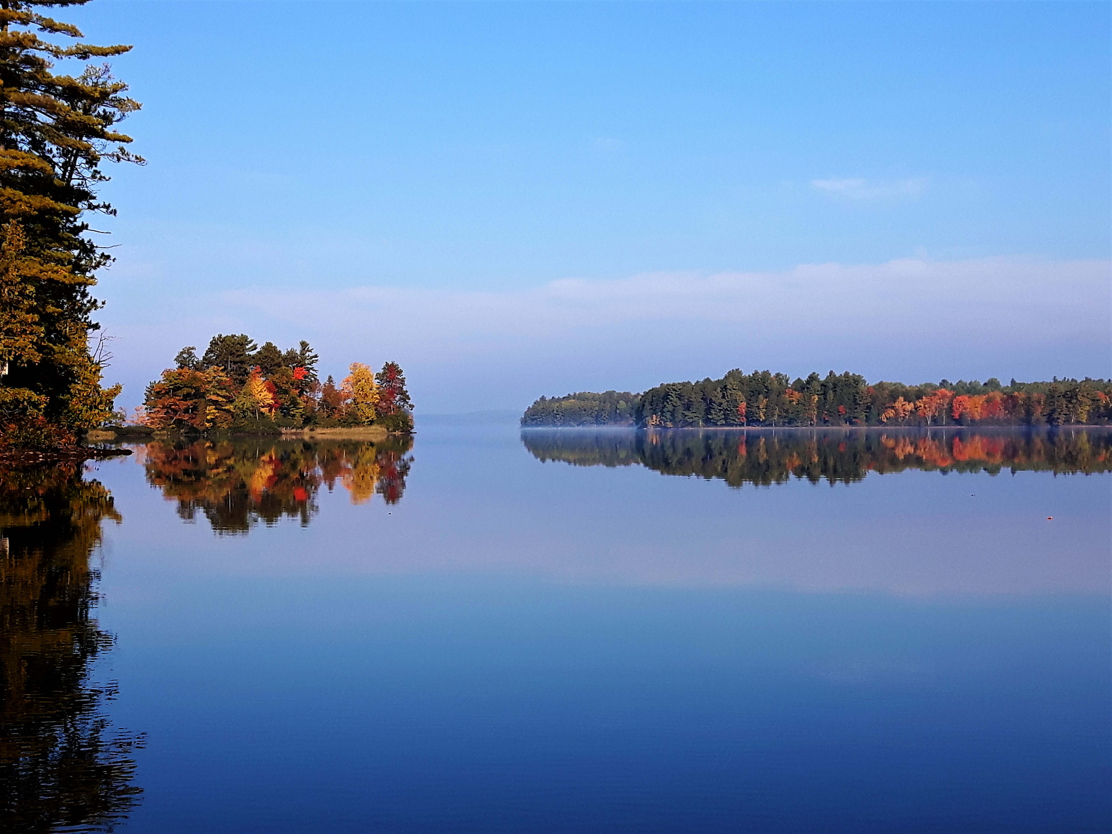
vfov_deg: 45.4
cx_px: 556
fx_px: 996
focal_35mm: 31
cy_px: 417
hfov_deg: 58.4
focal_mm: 3.7
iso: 40
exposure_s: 1/1385
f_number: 1.9
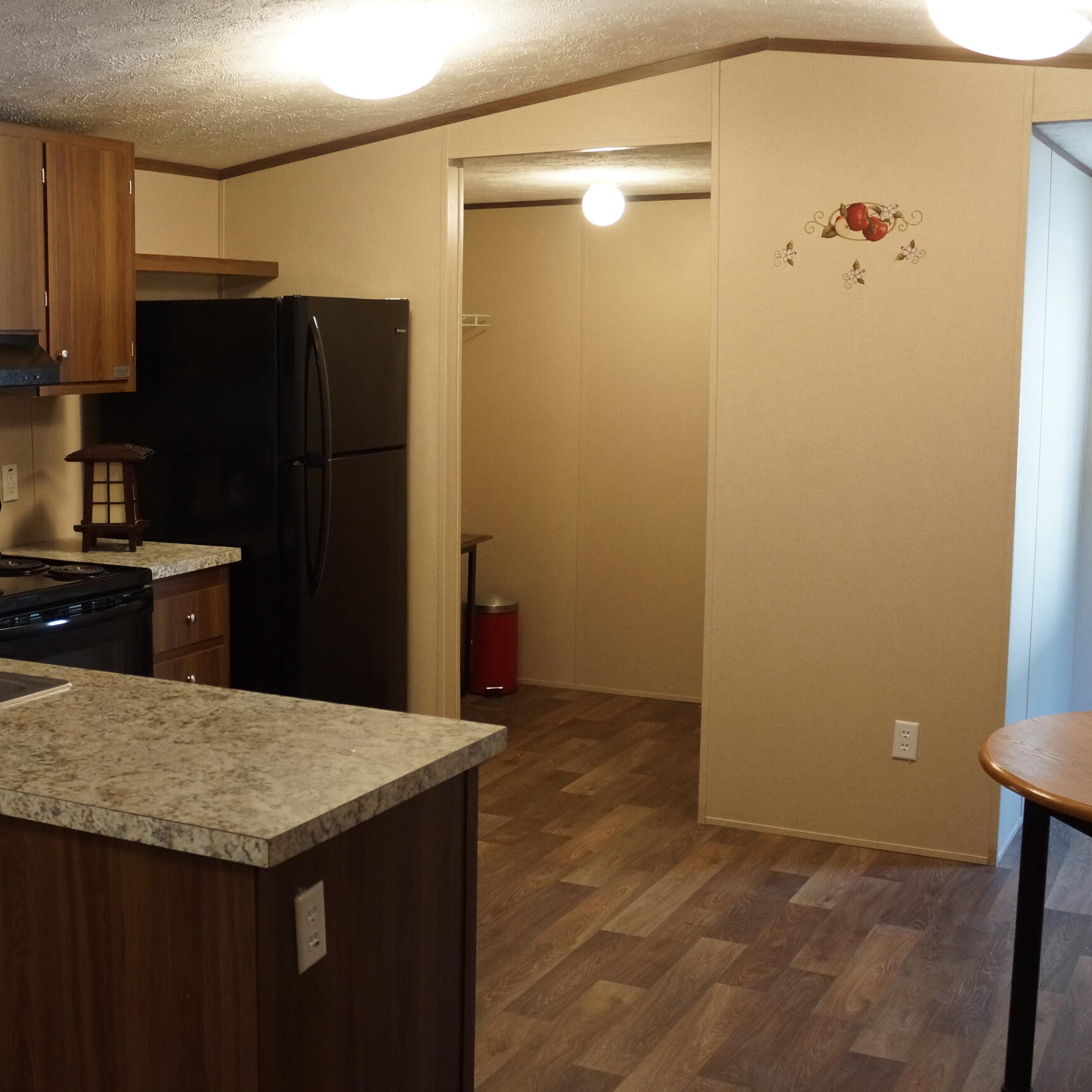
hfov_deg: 37.6
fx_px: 1570
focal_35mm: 44
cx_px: 301
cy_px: 581
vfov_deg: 38.3
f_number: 4
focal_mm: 20
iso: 3200
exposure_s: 1/250
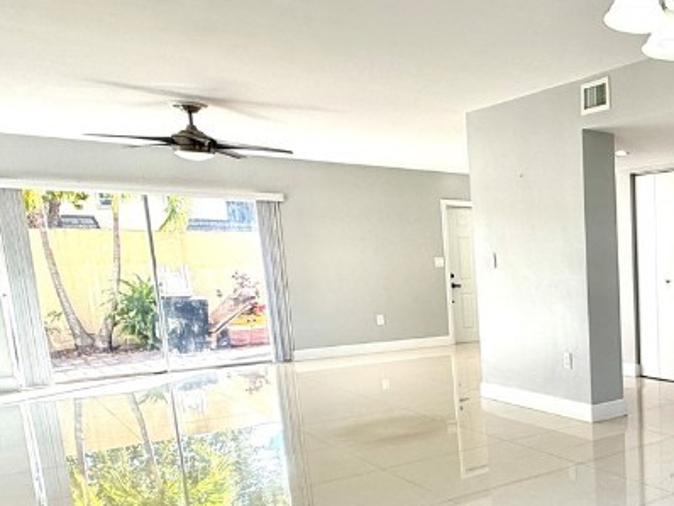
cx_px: 730
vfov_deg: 38.9
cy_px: 367
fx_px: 701
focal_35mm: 36
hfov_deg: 41.6
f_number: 2.2
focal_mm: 2.22
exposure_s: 1/120
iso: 50
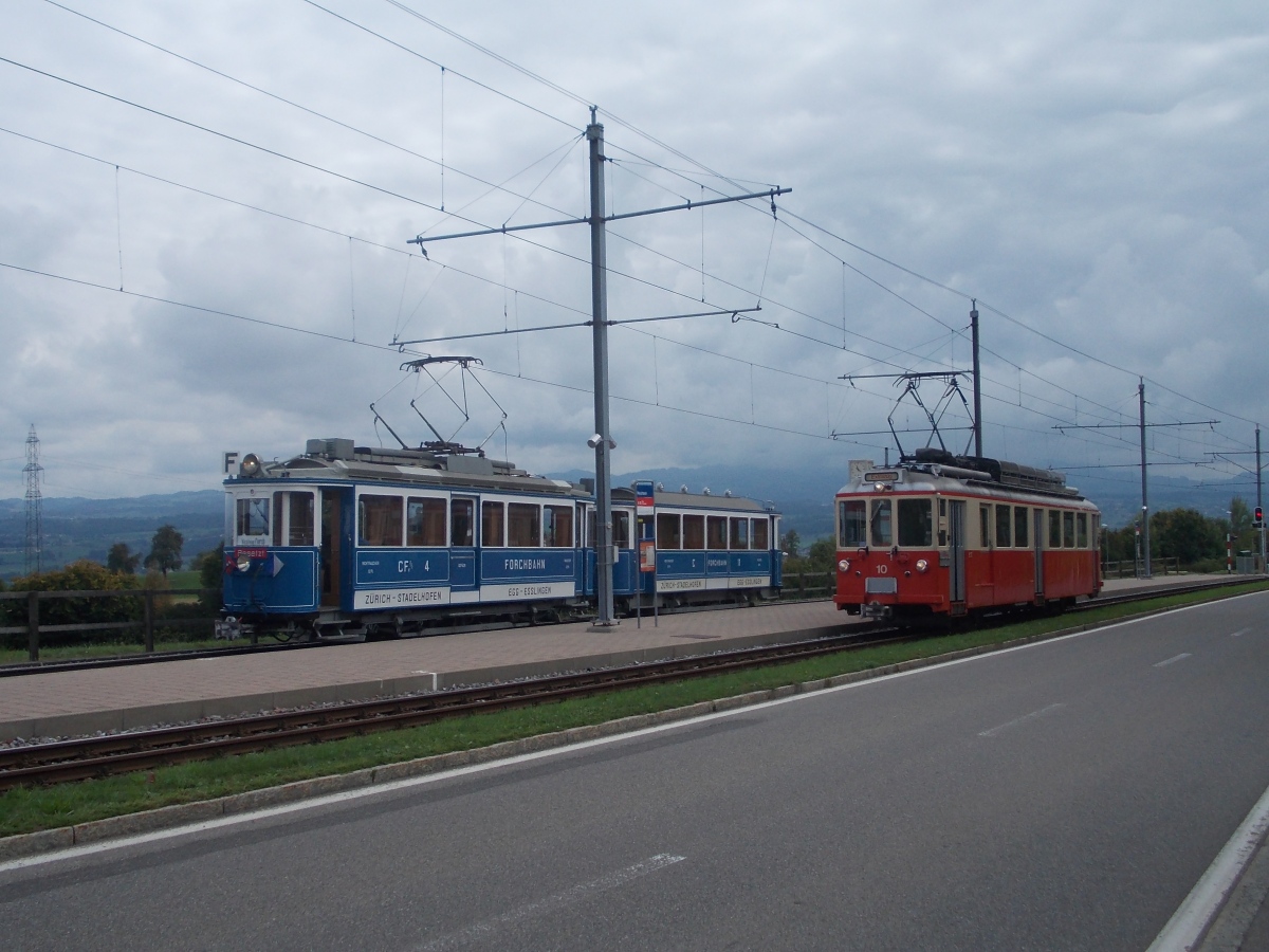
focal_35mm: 38
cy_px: 476
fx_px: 1393
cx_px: 634
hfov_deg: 49.0
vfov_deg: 37.7
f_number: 6.2
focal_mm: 5.3
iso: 80
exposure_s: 1/320
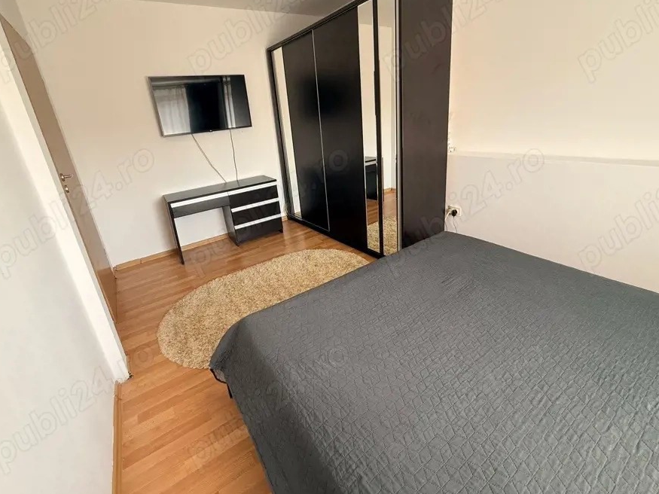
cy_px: 215
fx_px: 305
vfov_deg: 77.7
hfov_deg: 94.5
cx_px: 318
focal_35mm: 16
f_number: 2.2
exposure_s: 1/99
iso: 200
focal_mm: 2.22
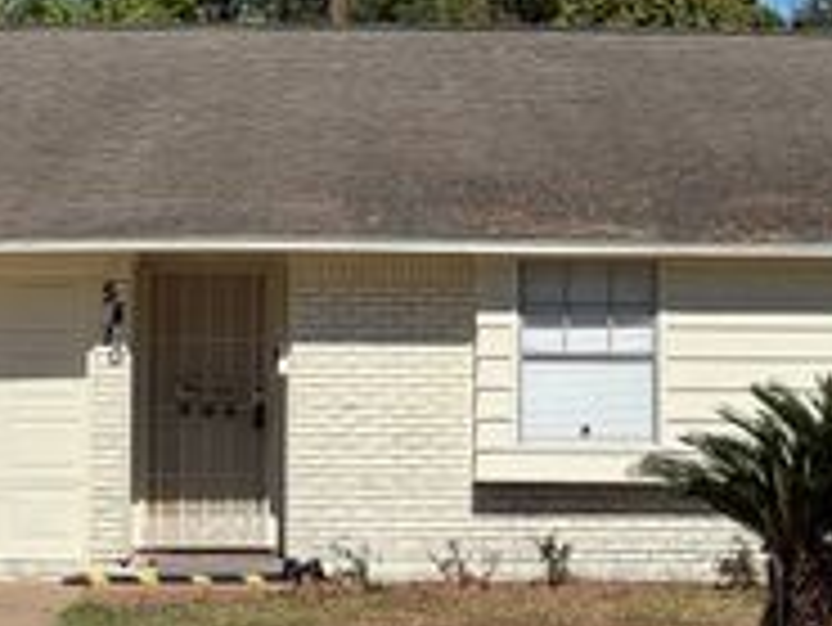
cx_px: 432
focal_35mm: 154
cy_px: 29
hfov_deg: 12.8
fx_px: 3704
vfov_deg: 9.6
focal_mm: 6.76
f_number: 1.78
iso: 64
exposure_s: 1/7143
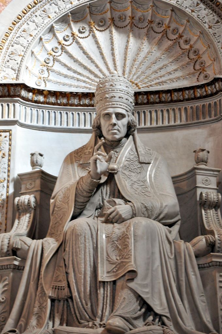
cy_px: 167
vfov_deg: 17.1
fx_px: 1113
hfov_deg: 11.4
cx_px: 111
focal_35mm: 120
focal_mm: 80
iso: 800
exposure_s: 1/8
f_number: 5.6
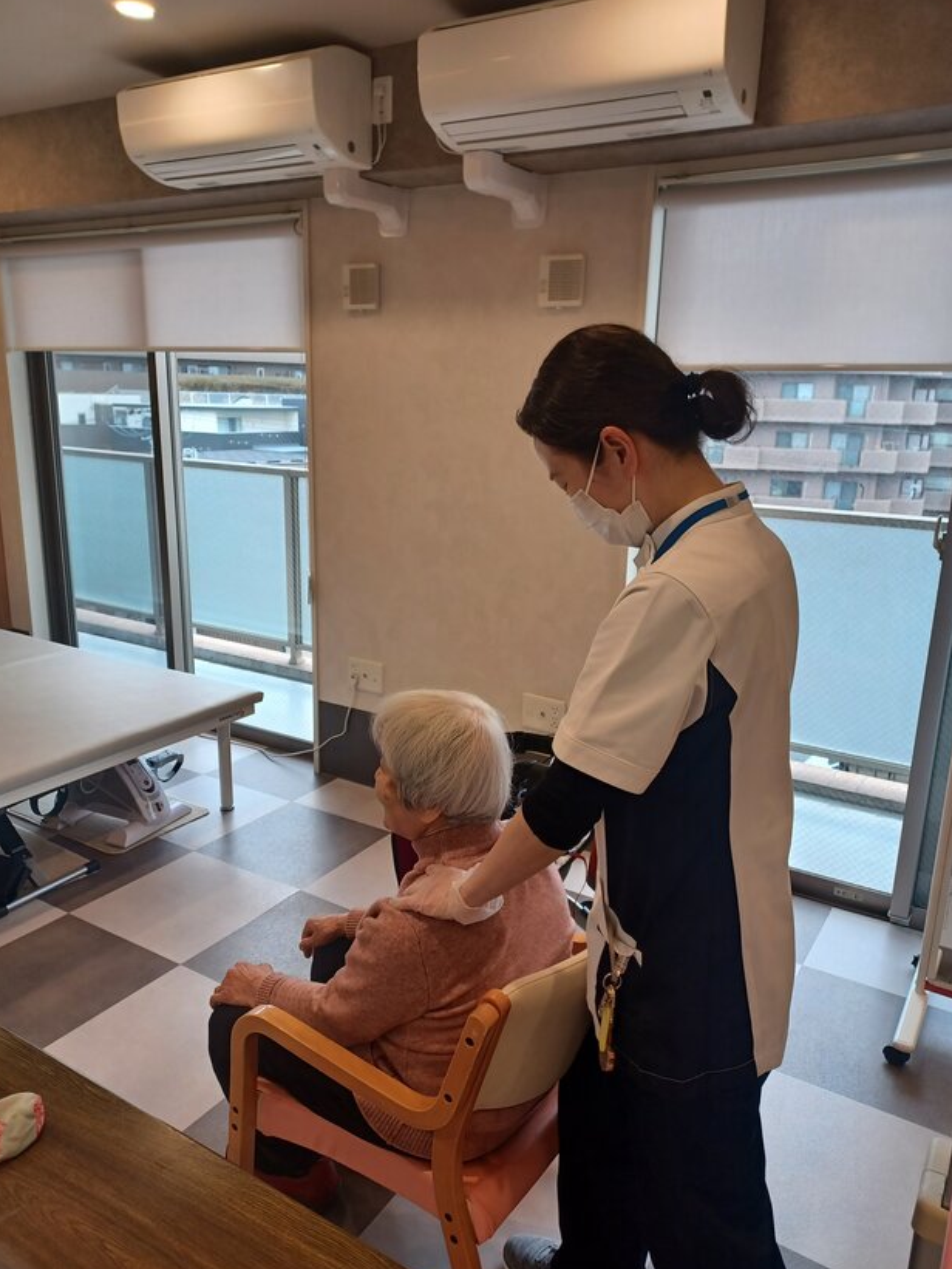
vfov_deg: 67.3
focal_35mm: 26
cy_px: 635
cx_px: 485
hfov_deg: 53.1
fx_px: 953
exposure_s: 1/49
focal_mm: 4.6
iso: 64
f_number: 1.8
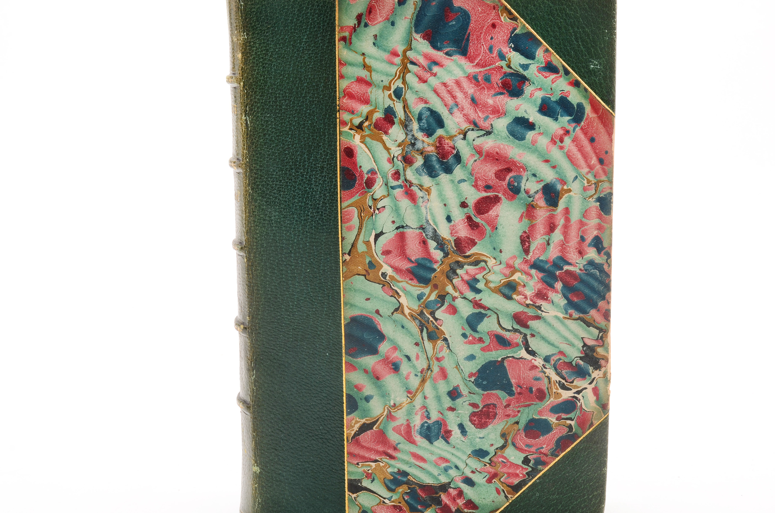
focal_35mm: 61
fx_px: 1310
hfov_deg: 32.9
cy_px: 265
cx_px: 437
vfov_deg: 22.2
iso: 100
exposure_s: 1/160
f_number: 18
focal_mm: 36
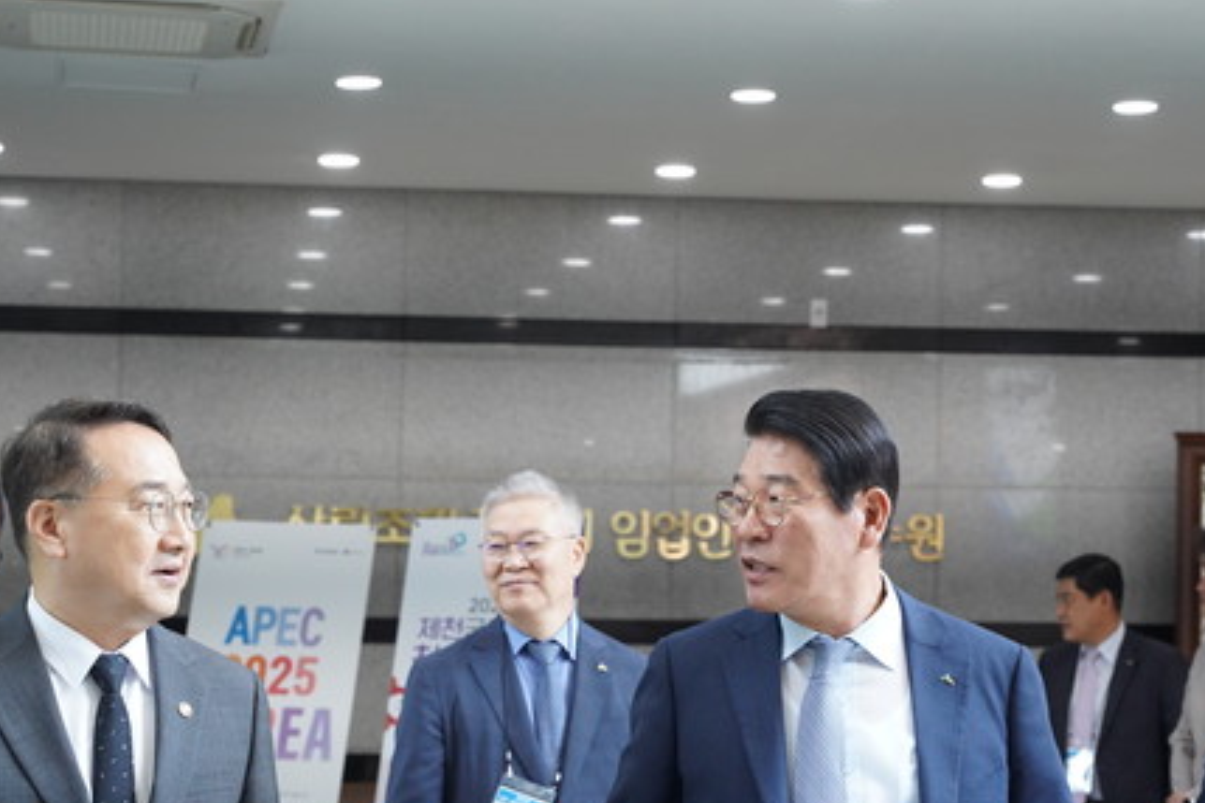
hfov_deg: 23.9
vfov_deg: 16.0
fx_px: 2849
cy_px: 486
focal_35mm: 85
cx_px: 640
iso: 4000
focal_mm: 60.8
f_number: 5.6
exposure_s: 1/250
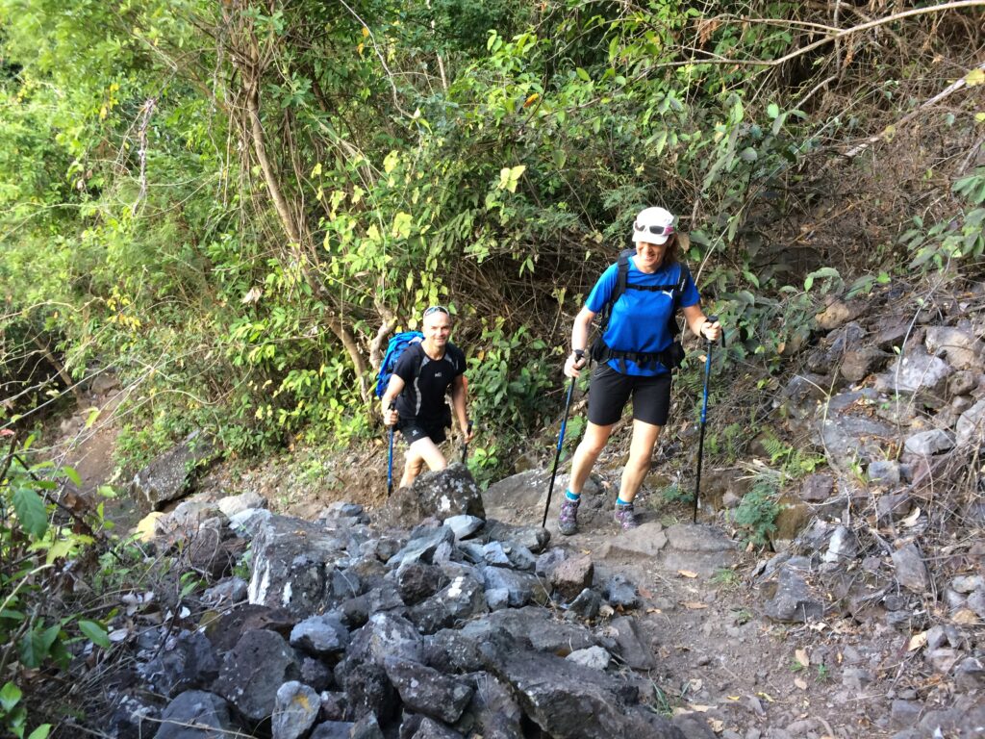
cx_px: 492
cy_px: 370
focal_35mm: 29
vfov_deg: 48.2
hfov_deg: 61.7
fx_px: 825
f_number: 2.2
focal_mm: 4.15
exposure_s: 1/33
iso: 40
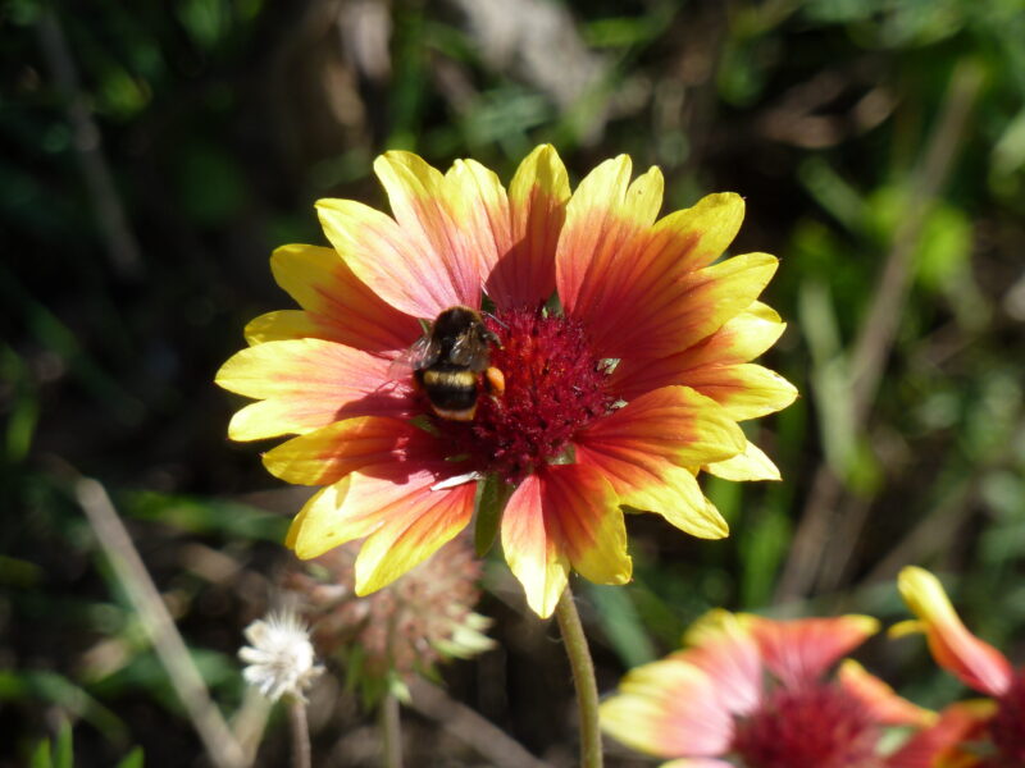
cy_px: 384
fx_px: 7699
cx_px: 512
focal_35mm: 260
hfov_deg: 7.6
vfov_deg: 5.7
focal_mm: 42.6
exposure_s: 1/250
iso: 80
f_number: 4.7
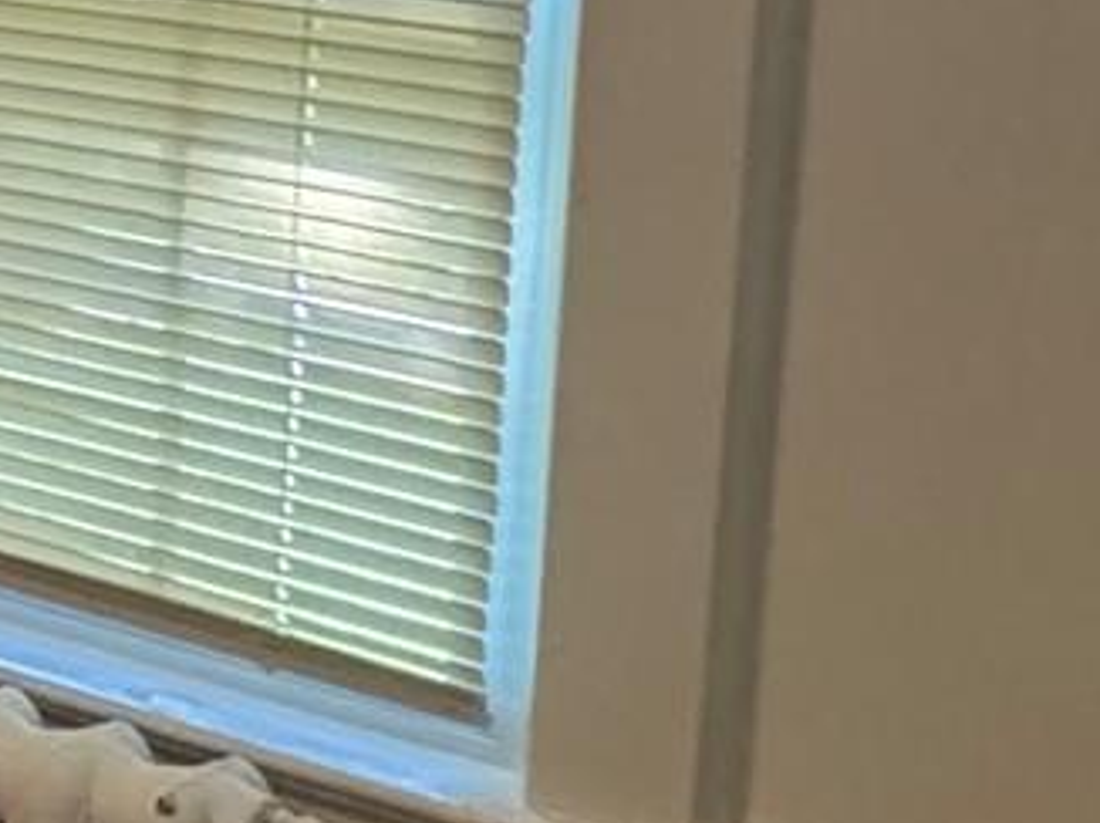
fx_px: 2794
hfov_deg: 13.0
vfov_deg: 16.1
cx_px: -1866
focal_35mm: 88
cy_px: -179
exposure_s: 1/60
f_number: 2.2
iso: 320
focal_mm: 2.22
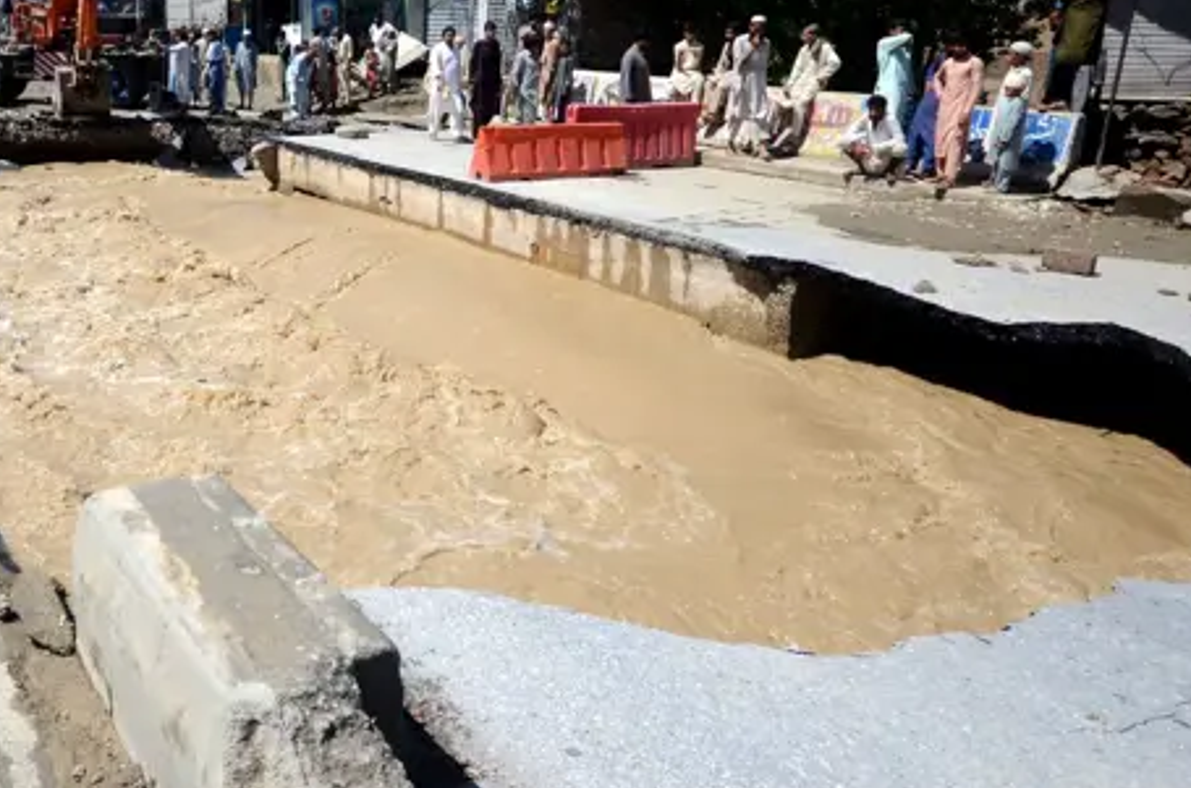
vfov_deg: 43.9
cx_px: 338
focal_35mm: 29
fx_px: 957
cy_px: 246
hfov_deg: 61.2
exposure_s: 1/1600
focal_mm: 10
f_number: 4.5
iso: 200
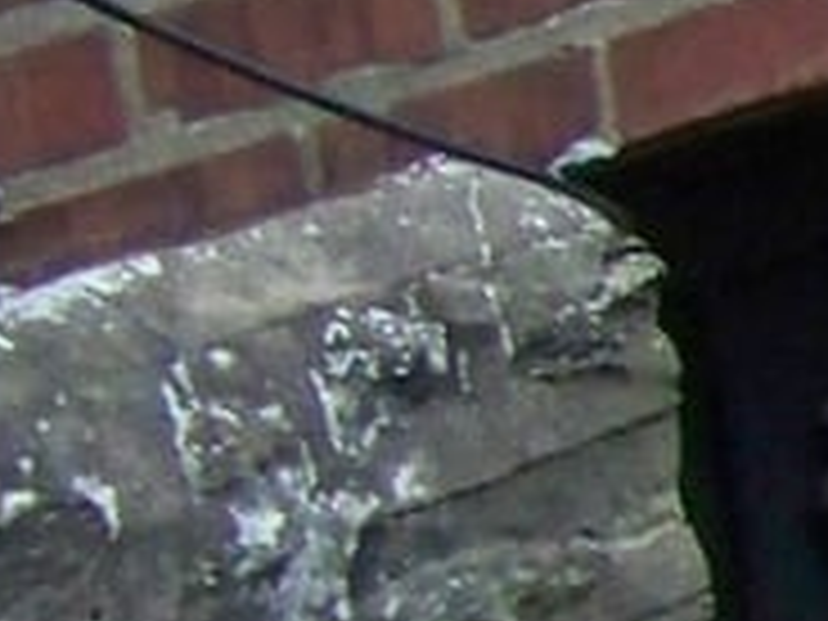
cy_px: 1071
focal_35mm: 261
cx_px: 2653
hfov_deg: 6.7
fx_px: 6243
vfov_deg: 5.6
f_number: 2.8
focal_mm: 5.85
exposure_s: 1/500
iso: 320
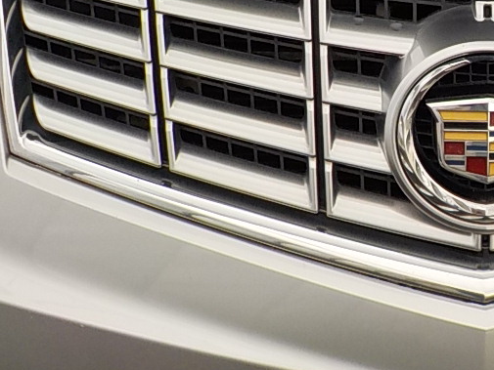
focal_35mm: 95
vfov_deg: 15.2
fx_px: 1356
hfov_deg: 20.1
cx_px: 470
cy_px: -17
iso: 125
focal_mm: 4.1
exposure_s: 1/160
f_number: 3.3
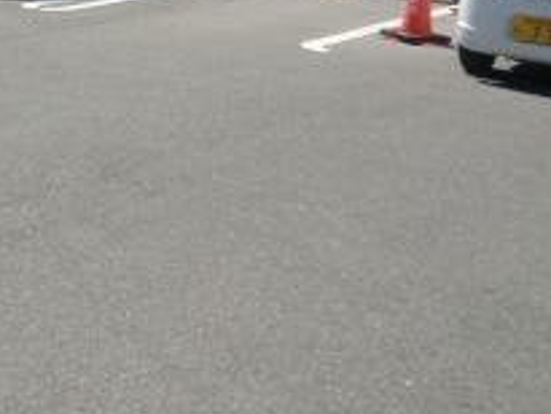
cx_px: -282
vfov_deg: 18.9
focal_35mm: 75
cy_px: -38
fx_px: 1195
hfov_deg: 21.6
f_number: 3.2
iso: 64
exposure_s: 1/1000
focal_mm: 4.3
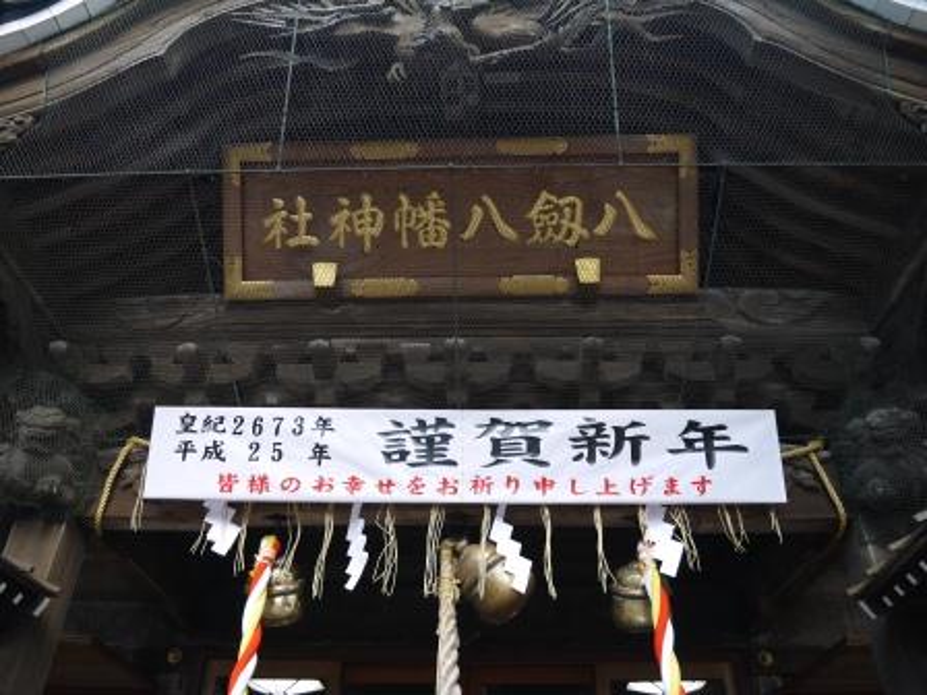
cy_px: 348
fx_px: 750
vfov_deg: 49.7
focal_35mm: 28
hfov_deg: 63.4
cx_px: 464
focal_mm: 14
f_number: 3.5
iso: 320
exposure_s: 1/60
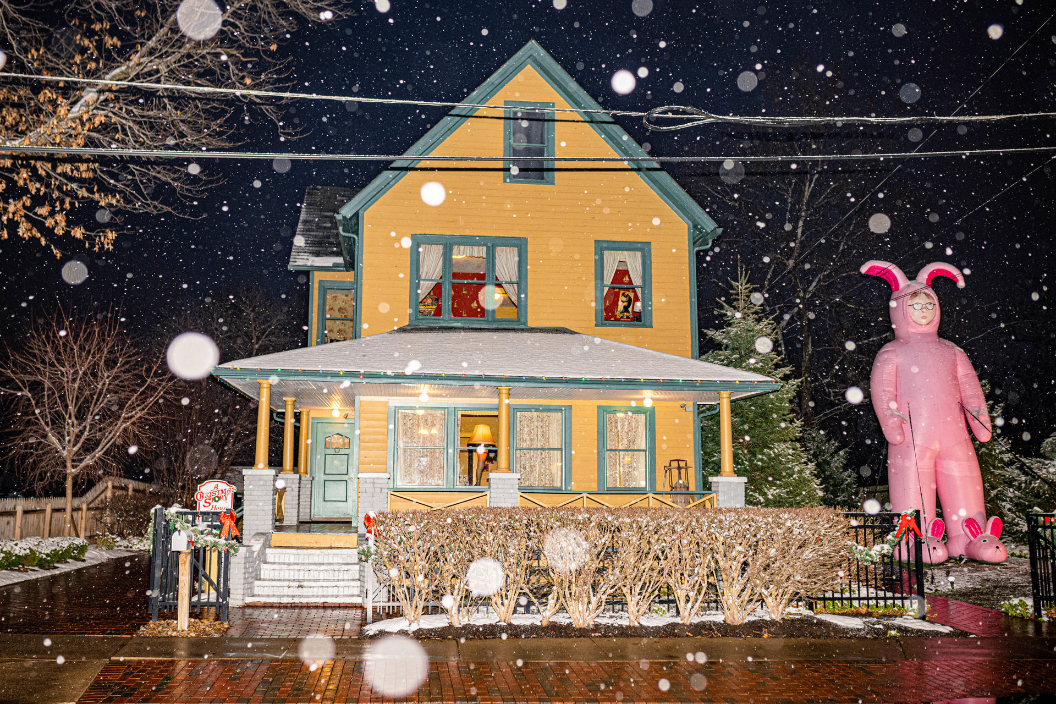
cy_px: 352
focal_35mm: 35
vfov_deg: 37.9
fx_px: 1027
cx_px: 528
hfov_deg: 54.4
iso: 800
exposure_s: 1/400
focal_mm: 35
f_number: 1.4
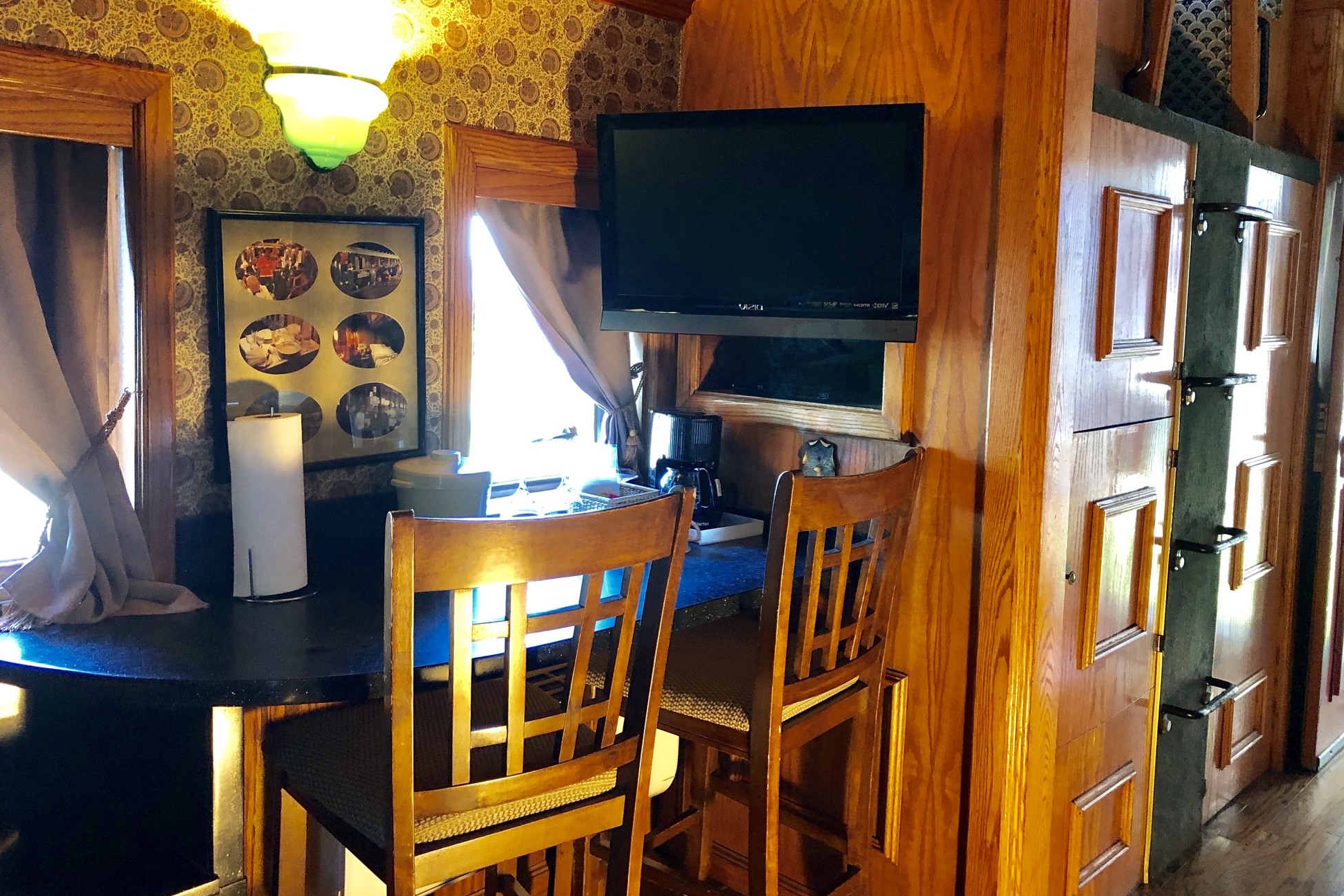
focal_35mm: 30
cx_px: 691
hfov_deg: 61.9
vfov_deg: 43.5
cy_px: 397
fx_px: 1120
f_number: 1.8
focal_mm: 3.99
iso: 80
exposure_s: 1/15
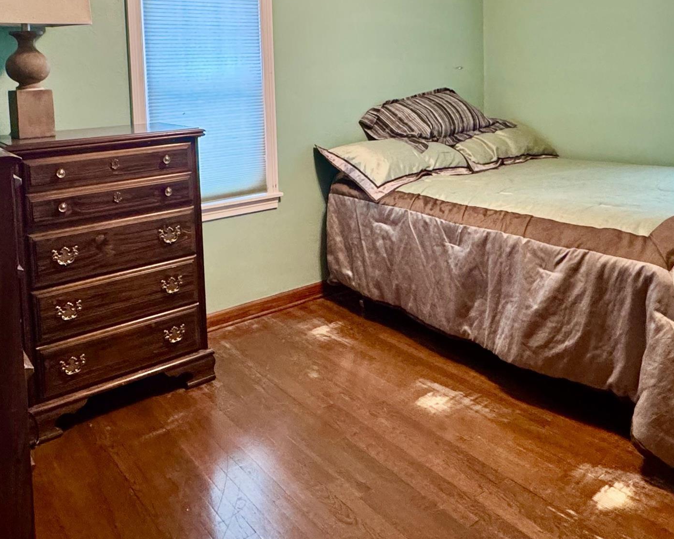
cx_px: 282
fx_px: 598
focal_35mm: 30
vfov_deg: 46.3
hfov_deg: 58.5
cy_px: 118
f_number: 2.2
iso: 400
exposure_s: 1/60
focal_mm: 2.22
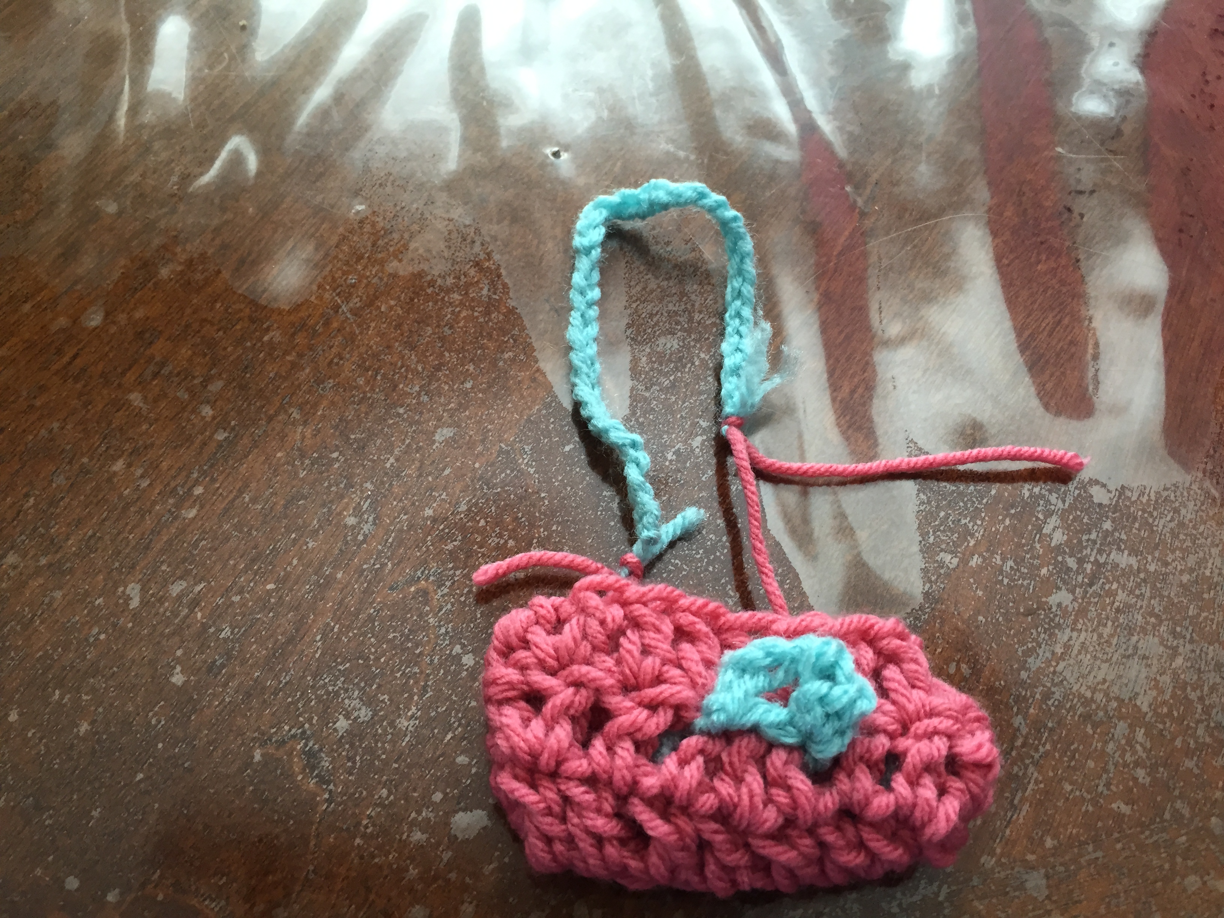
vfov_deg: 48.2
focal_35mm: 29
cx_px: 612
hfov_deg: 61.7
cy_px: 459
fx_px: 1025
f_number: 2.2
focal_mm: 4.15
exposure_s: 1/30
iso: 80
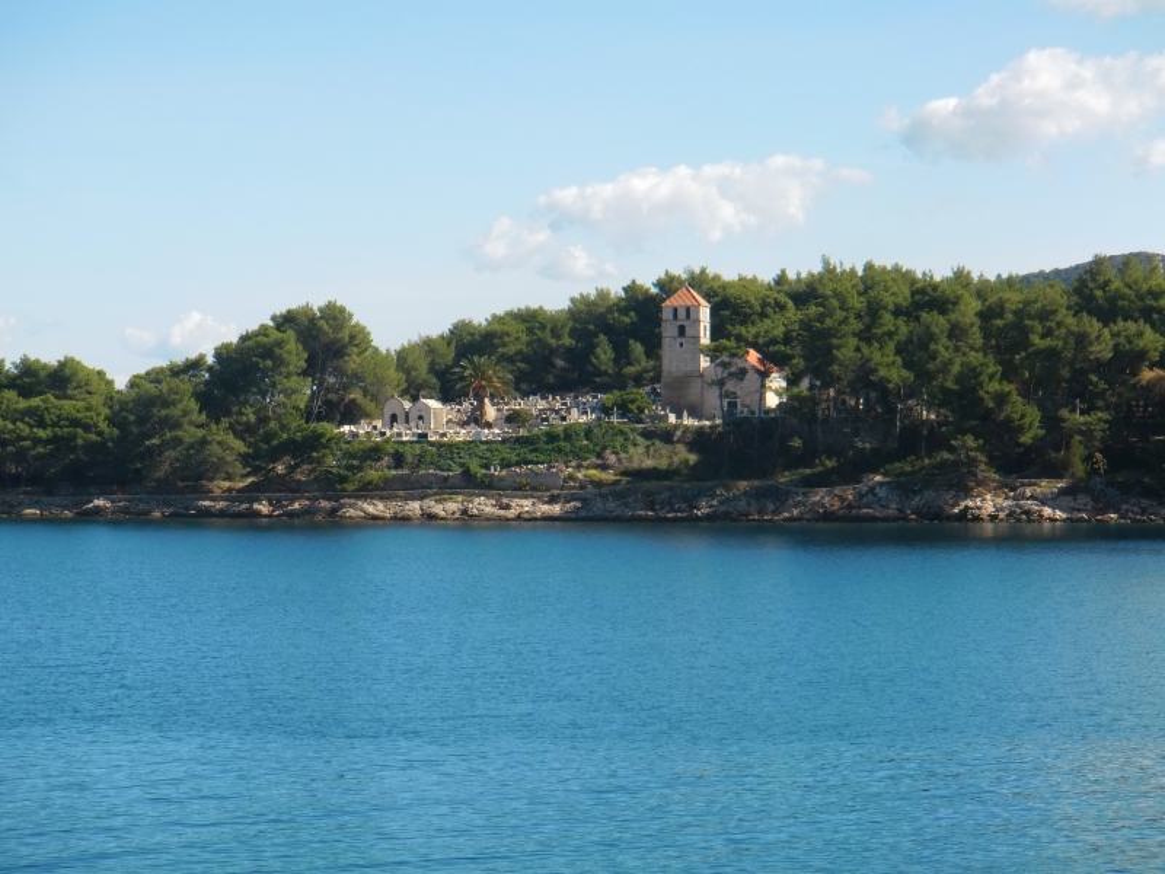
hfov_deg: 17.3
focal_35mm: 114
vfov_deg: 13.0
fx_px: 3837
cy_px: 437
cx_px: 582
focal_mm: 19.98
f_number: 5.4
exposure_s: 1/500
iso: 100
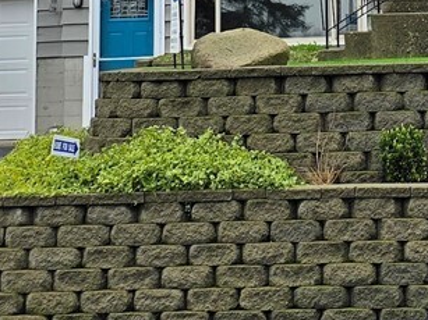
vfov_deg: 11.6
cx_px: 392
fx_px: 1483
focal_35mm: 120
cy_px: -225
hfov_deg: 16.2
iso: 16
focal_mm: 6.3
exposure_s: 1/180
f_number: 1.7
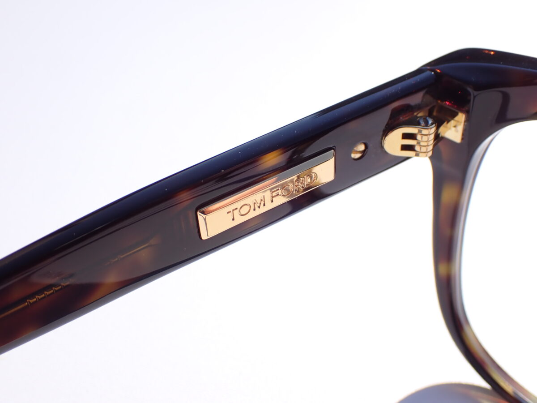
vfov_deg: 30.9
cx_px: 268
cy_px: 202
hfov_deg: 40.4
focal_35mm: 47
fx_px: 729
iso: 100
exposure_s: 1/800
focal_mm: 8.4
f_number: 4.5
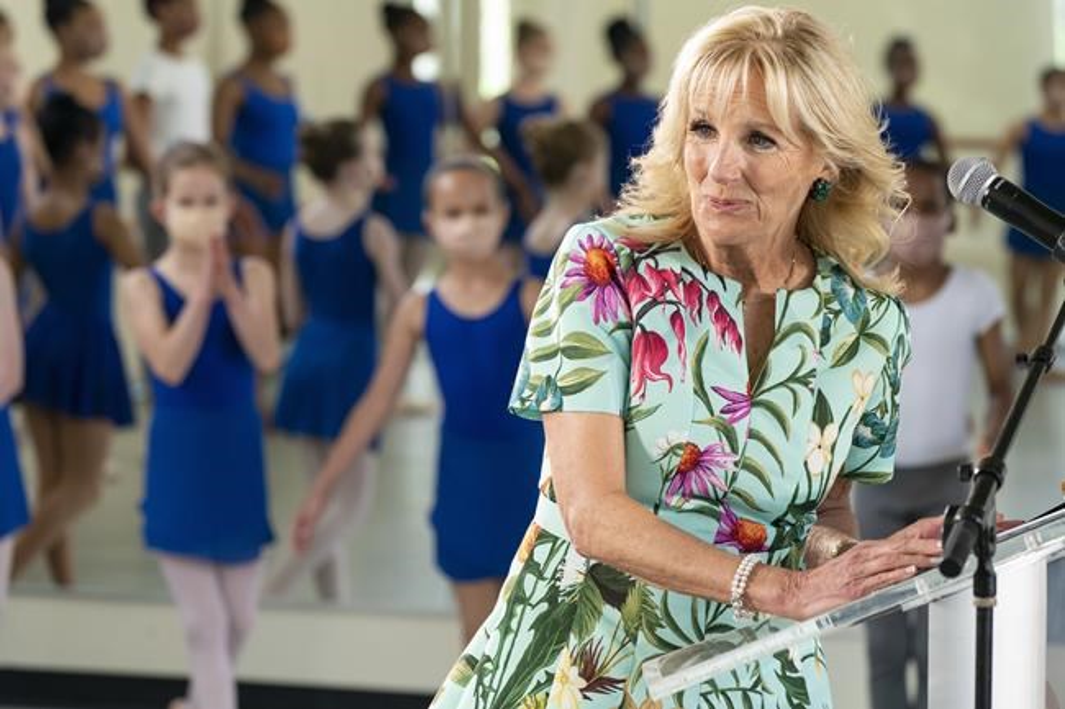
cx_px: 532
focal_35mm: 168
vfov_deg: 8.2
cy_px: 354
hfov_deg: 12.2
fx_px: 4968
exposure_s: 1/320
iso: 2000
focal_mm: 168
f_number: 6.3
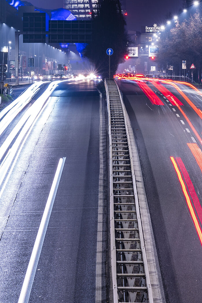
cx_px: 86
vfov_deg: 11.6
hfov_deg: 7.8
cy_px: 10
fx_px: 1481
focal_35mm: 176
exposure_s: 10
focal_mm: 77
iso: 50
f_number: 10
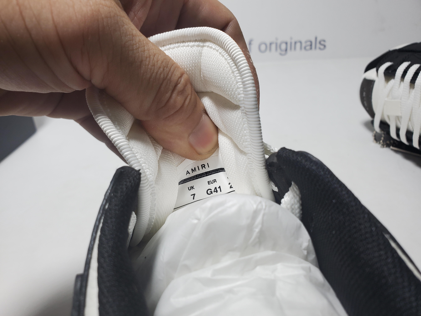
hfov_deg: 67.3
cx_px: 210
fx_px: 316
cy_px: 158
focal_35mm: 26
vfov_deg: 53.1
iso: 50
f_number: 2.4
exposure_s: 1/215
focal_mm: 4.3
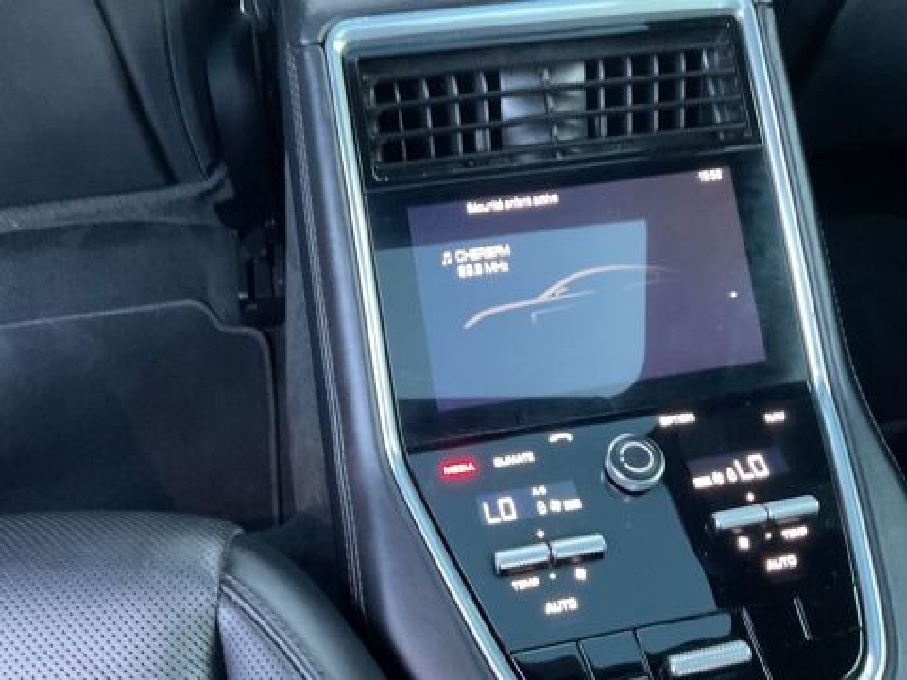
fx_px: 760
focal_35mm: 29
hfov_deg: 61.7
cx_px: 454
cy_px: 340
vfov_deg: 48.2
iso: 320
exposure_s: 1/30
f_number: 1.8
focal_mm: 3
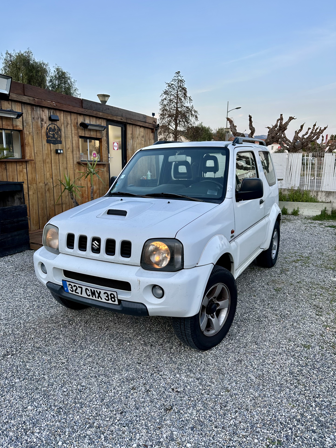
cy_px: 230
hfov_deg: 54.9
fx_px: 324
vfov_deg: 69.4
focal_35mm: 25
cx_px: 163
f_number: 1.78
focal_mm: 6.86
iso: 64
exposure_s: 1/168
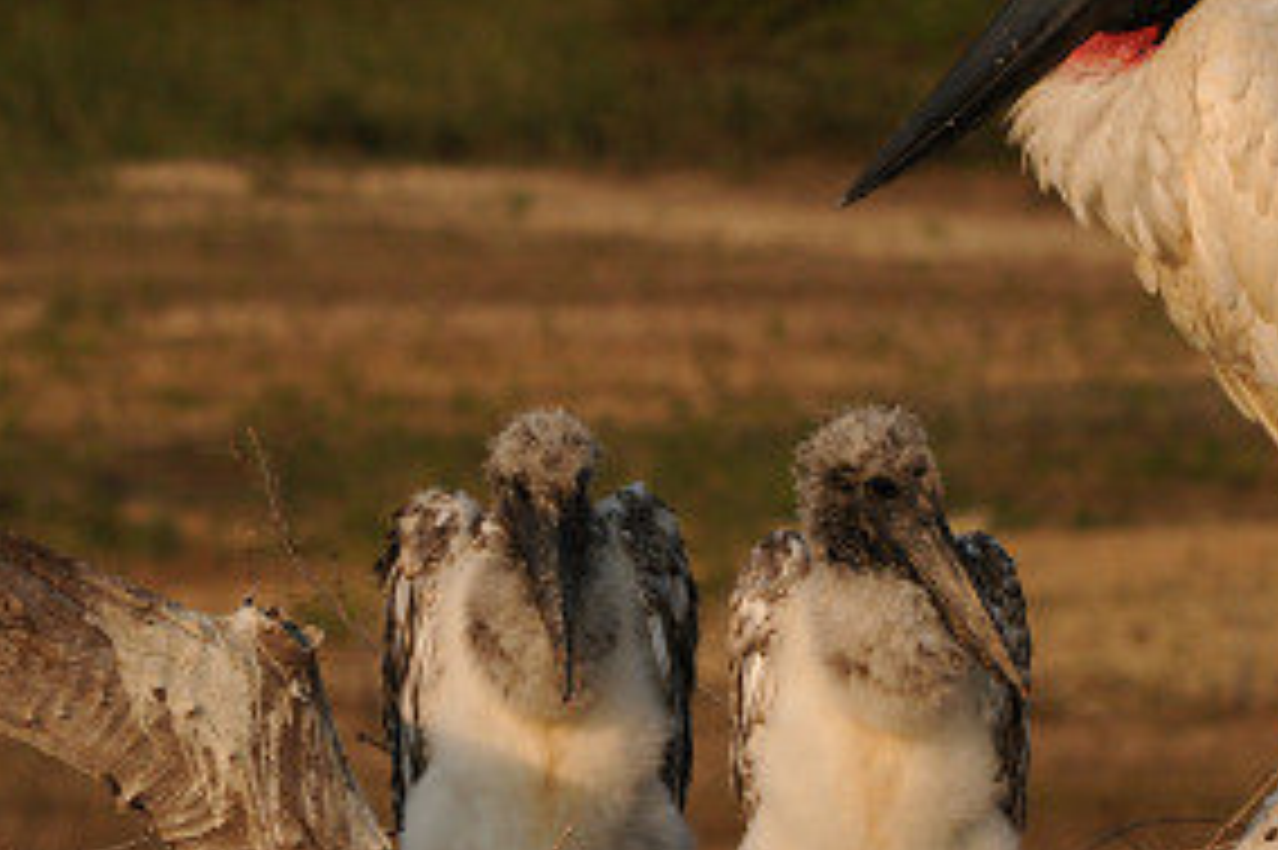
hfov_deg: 3.3
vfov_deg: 2.2
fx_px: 22493
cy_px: 355
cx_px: 896
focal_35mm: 634
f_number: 9
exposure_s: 1/400
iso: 200
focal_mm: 200
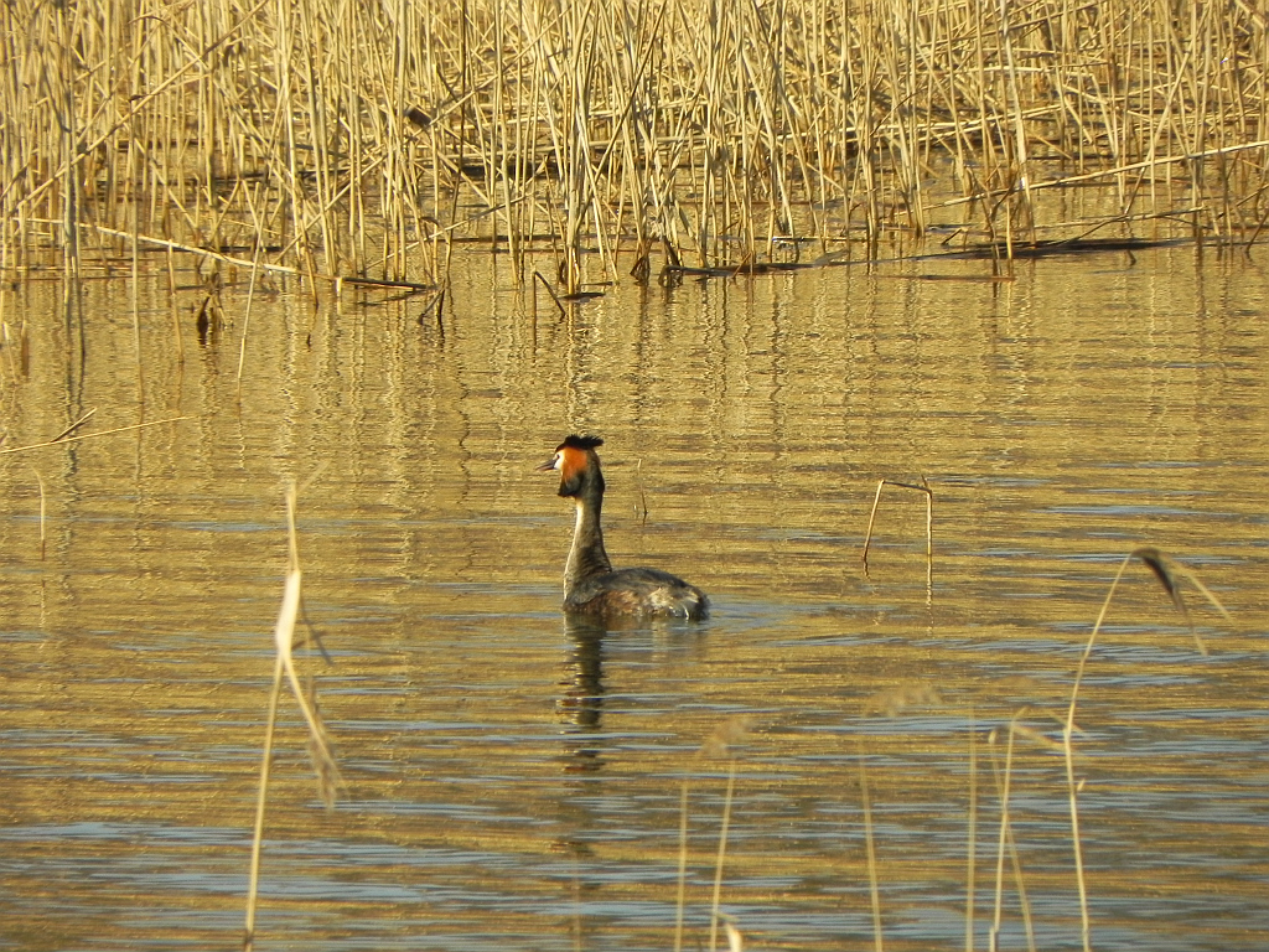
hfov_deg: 2.9
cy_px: 476
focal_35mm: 678
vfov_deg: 2.2
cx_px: 634
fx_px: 24855
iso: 160
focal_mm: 120
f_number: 7.1
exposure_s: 1/407
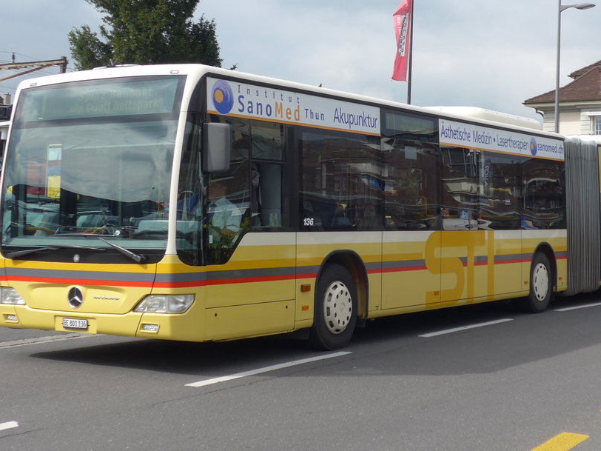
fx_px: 1129
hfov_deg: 29.7
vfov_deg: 22.5
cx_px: 375
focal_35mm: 65
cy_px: 138
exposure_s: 1/1600
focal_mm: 9
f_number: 2.8
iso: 80
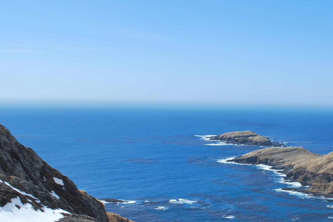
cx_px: 248
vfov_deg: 23.4
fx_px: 537
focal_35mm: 58
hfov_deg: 33.8
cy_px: 133
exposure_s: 1/250
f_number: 10
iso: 160
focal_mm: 22
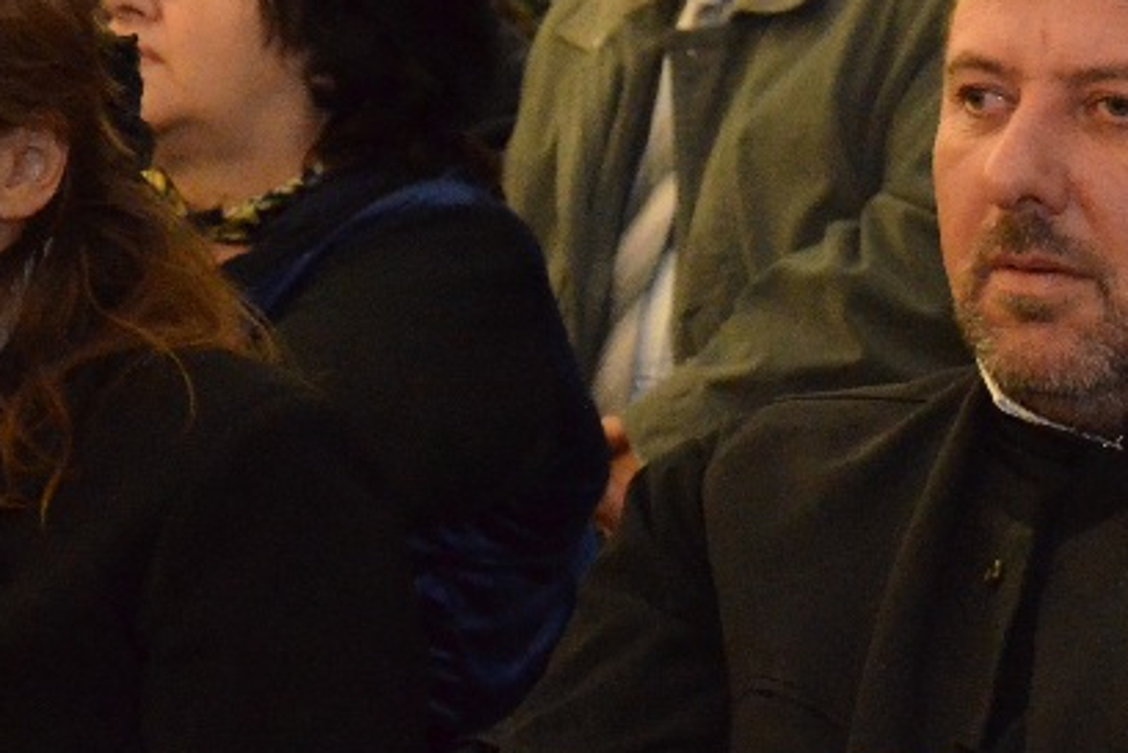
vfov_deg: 7.8
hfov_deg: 11.3
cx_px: 1553
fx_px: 5516
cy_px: 563
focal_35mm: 176
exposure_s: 1/50
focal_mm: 40
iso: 4000
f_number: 5.6
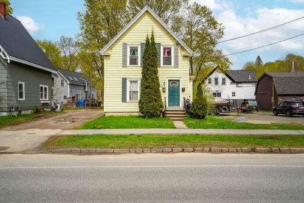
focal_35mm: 30
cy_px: 102
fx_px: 253
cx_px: 152
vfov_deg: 43.6
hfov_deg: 61.9
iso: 50
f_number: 9
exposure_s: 1/250
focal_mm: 30
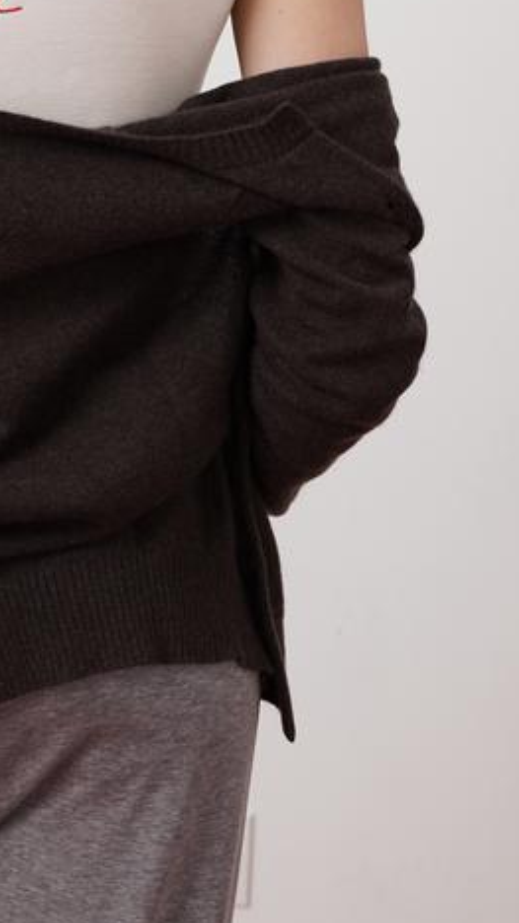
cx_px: 5
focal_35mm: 94
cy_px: 99
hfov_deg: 12.7
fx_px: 2301
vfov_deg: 22.2
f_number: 7.1
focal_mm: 41
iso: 250
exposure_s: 1/125
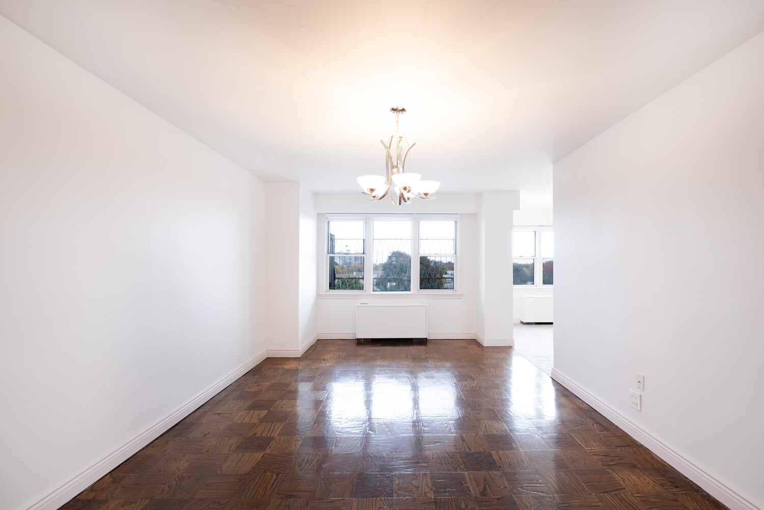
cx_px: 382
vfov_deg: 77.3
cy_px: 255
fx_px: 318
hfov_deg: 100.4
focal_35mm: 15
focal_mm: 10
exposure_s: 1/2.5
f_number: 8
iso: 100
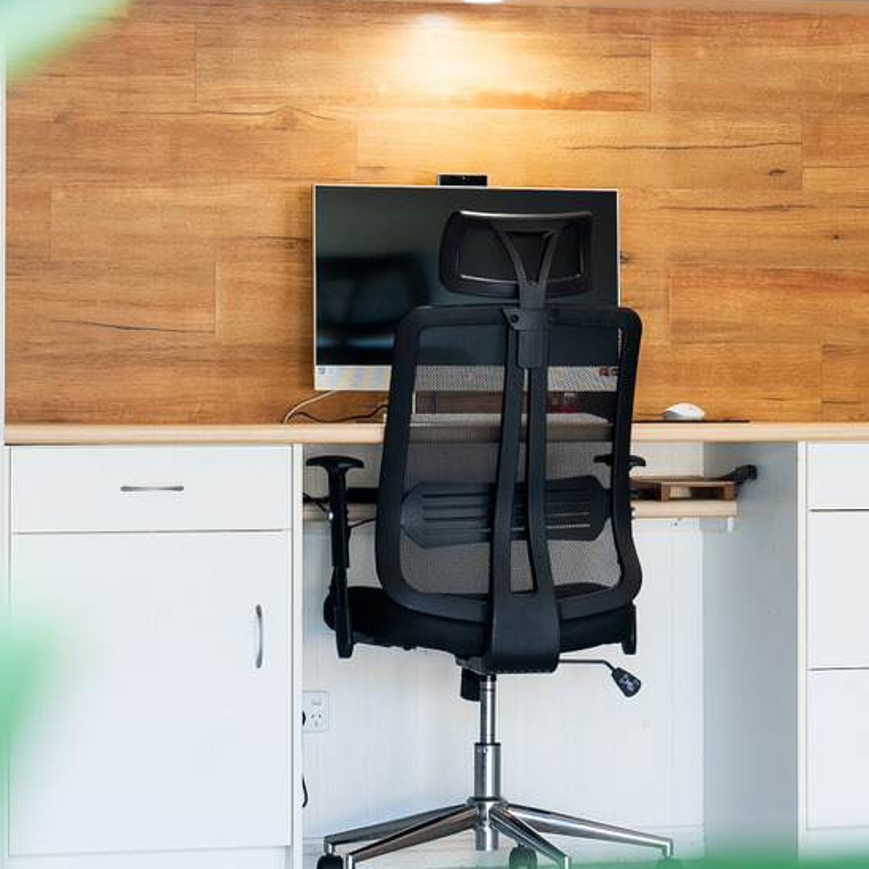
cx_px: 1145
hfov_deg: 9.3
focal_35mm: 184
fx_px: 5226
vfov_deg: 9.5
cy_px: 117
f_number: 8
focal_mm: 79
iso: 400
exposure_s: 1/15
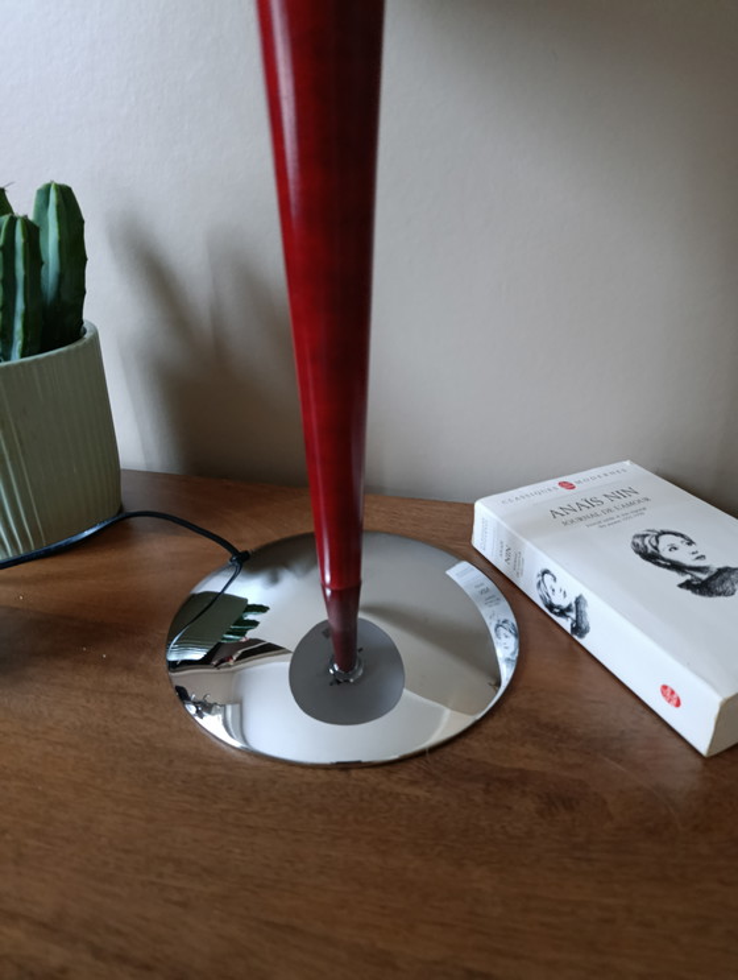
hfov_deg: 59.0
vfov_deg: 73.8
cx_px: 369
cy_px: 490
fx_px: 652
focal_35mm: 23
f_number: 1.65
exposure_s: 1/25
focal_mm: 6.11
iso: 4783
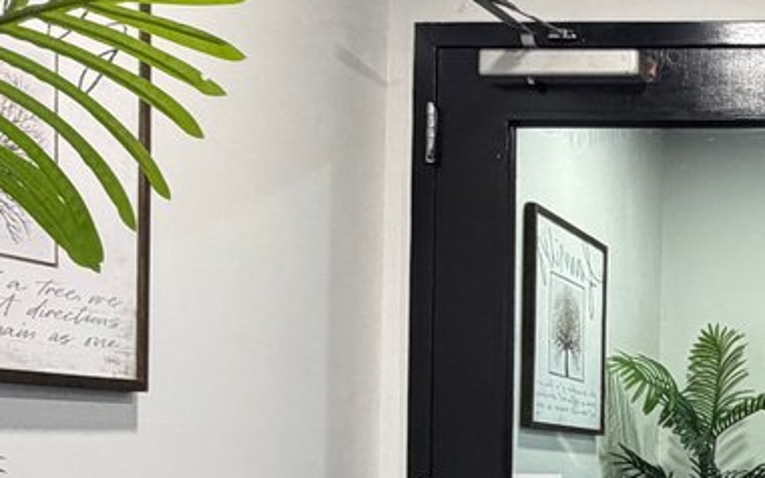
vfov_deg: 21.3
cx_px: 935
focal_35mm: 59
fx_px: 1230
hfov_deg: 29.4
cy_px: 465
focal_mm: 2.22
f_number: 2.2
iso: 250
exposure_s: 1/60
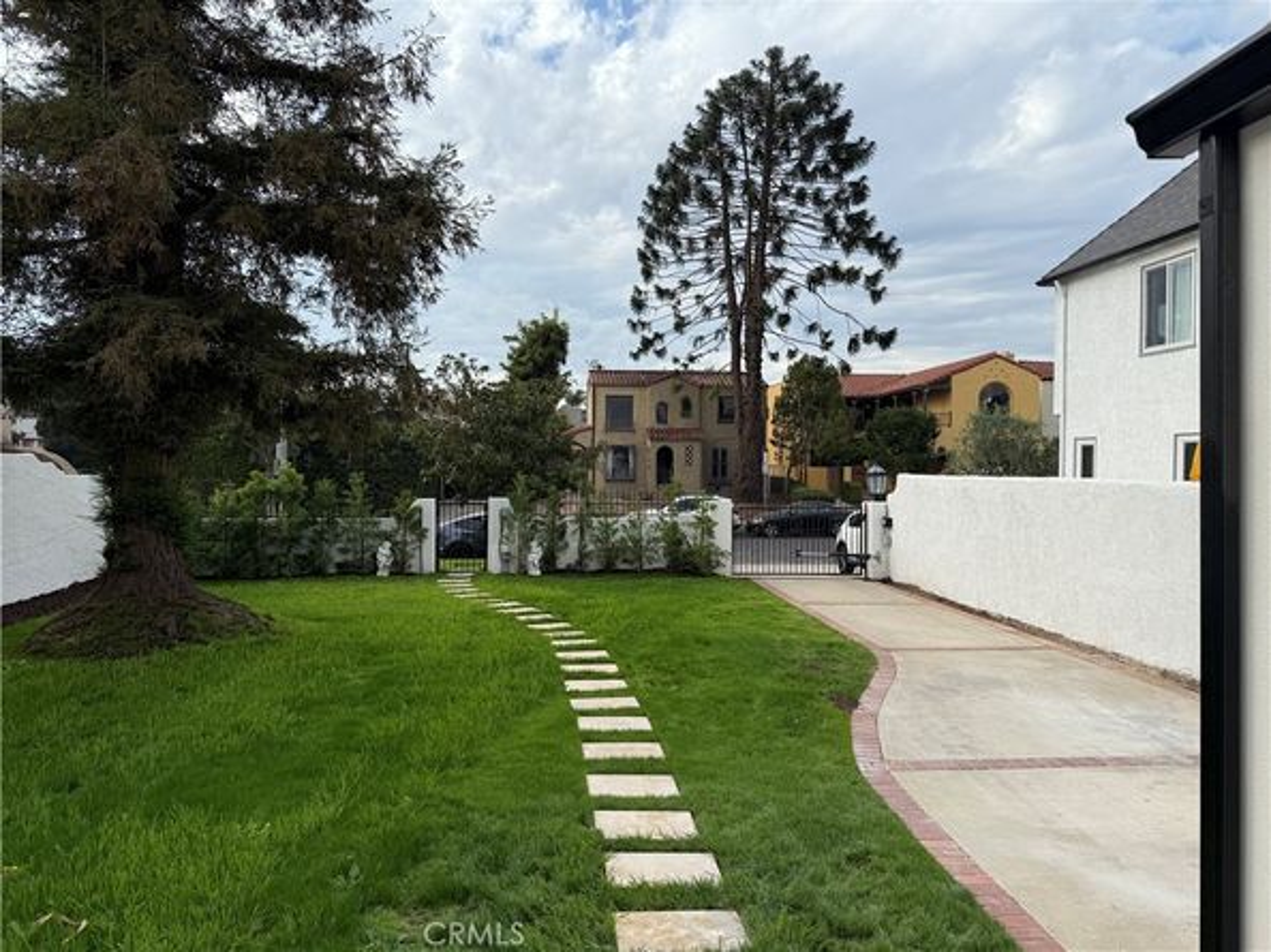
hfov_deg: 71.6
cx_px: 636
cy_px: 476
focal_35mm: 24
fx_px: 881
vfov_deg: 56.8
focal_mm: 6.76
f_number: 1.78
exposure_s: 1/3425
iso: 80
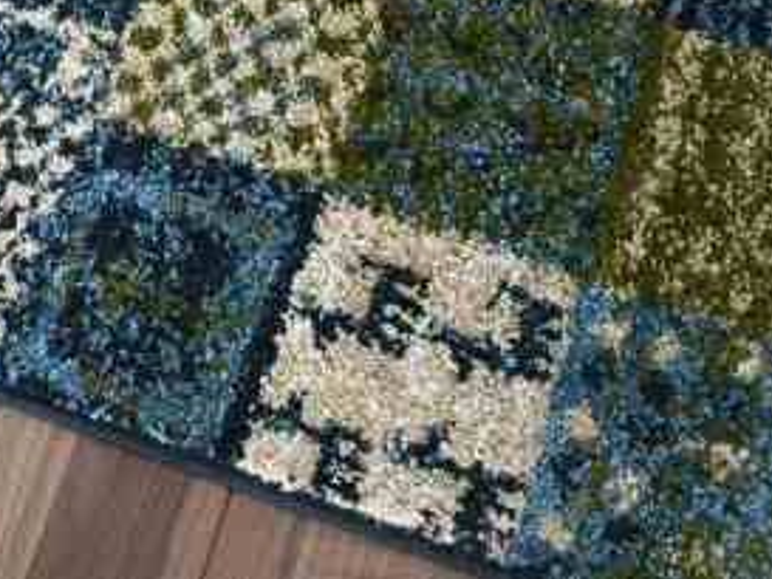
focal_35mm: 90
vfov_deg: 16.1
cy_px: -20
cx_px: 48
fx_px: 2008
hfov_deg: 21.2
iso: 1100
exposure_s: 1/125
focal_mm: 27
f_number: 4
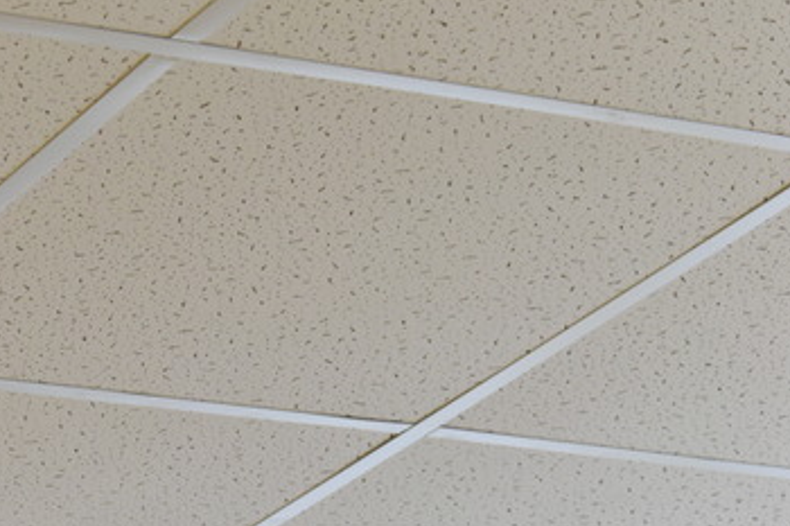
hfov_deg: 11.0
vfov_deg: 7.4
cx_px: -68
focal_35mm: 184
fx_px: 4038
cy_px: 402
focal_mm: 55
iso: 800
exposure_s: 1/30
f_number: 7.1
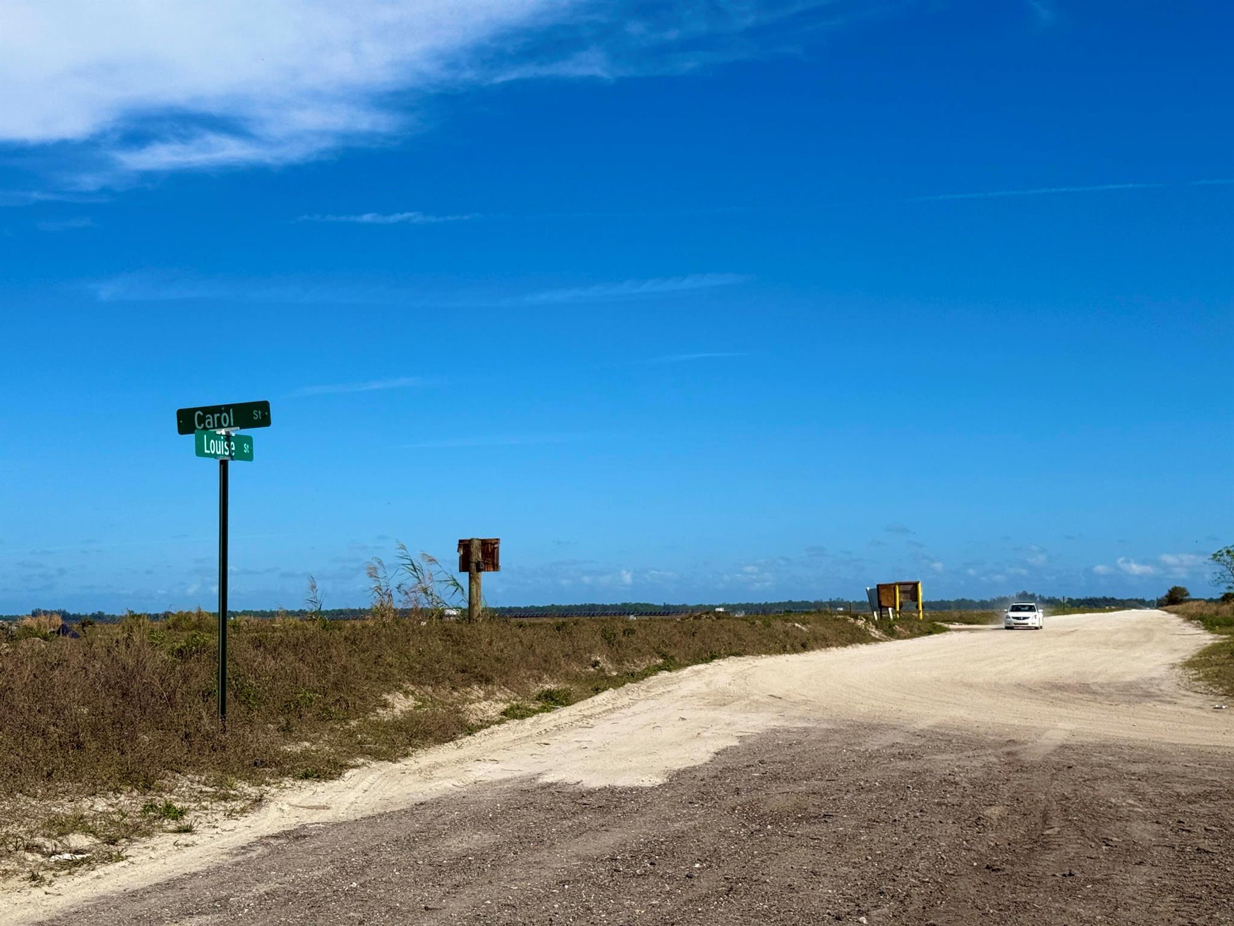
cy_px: 463
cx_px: 617
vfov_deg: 30.3
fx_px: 1711
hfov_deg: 39.7
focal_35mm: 48
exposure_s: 1/9901
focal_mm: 6.76
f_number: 1.78
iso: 64
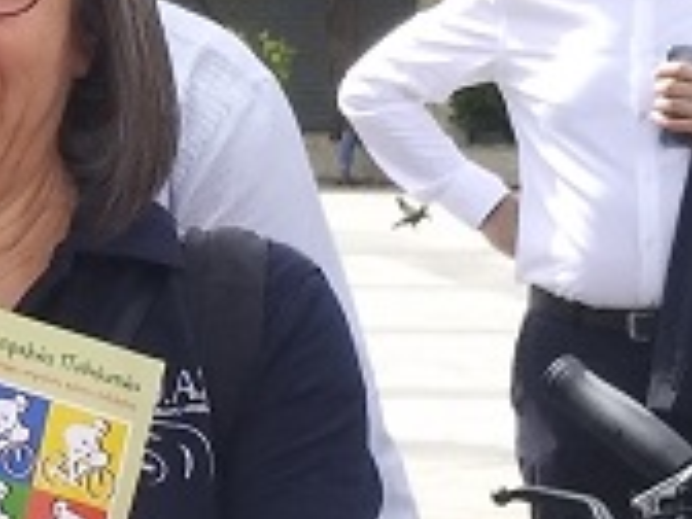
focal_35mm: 105
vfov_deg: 14.1
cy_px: 317
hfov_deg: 16.0
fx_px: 2099
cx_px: -531
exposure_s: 1/458
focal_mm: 3.81
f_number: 2.2
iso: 125
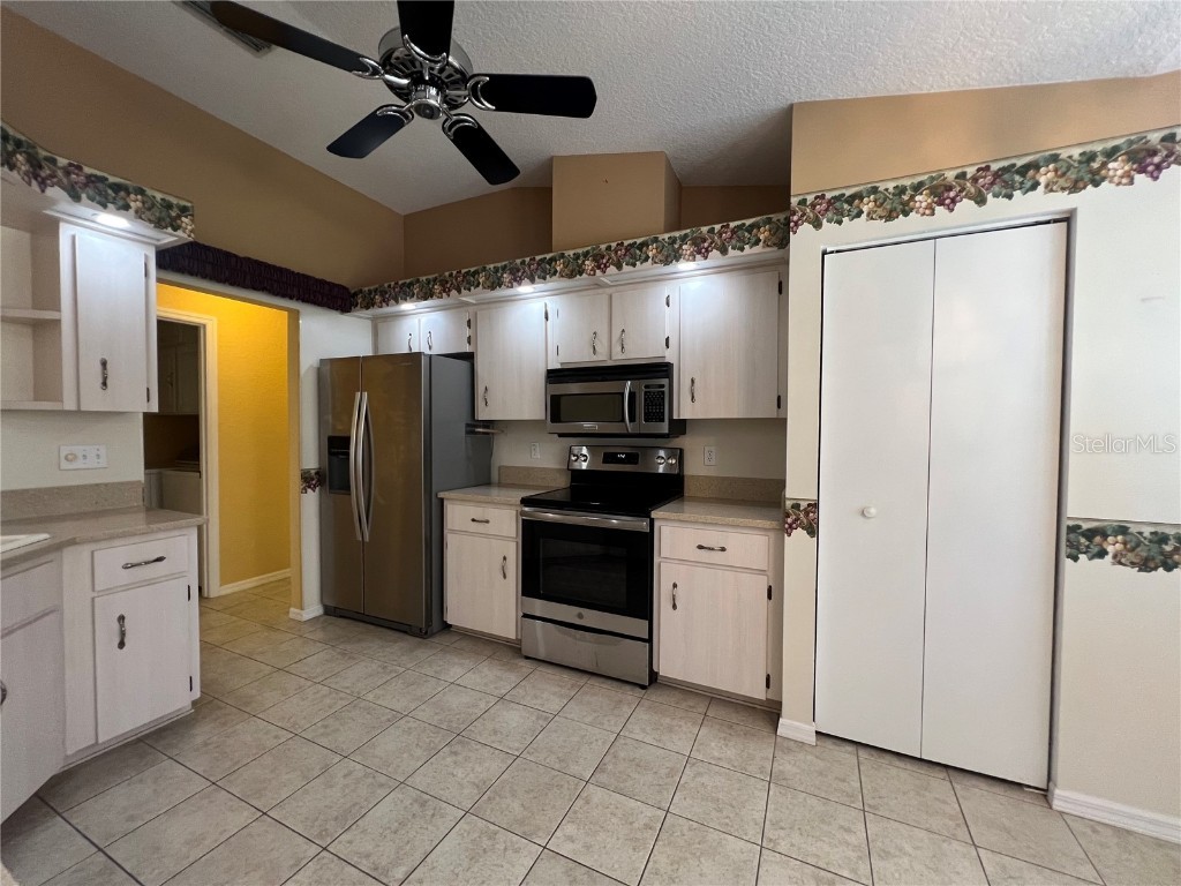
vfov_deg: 89.9
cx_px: 590
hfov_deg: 106.2
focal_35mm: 13
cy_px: 443
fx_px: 444
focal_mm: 1.57
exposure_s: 1/60
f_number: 1.8
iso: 200
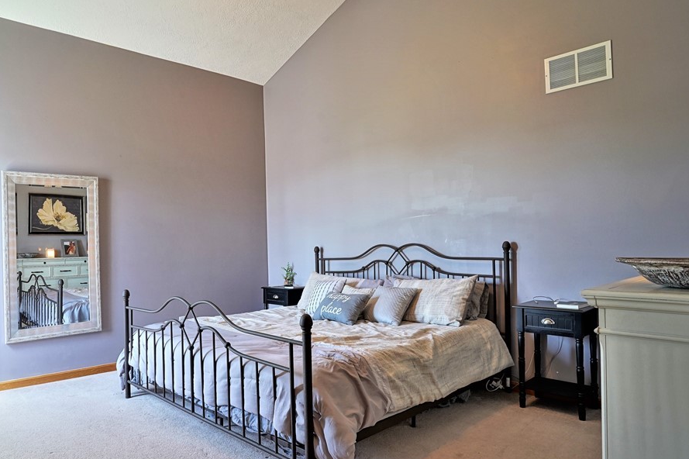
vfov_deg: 57.1
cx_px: 308
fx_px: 421
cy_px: 254
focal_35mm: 22
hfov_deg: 78.3
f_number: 8
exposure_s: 1/5
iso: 800
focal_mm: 18
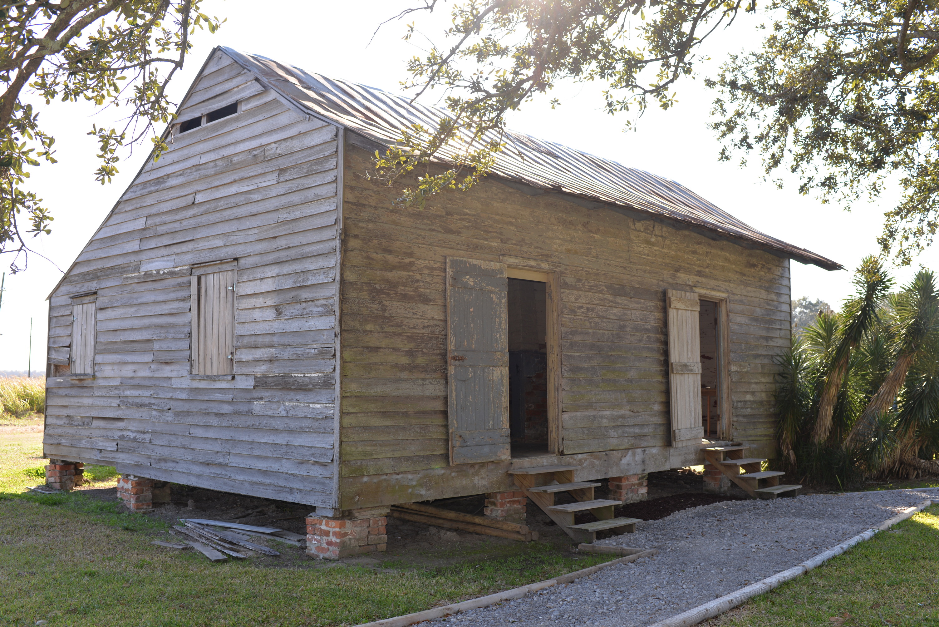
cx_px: 470
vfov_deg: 37.9
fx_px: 913
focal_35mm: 35
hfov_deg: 54.4
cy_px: 314
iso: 100
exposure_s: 1/200
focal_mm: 35
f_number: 4.5
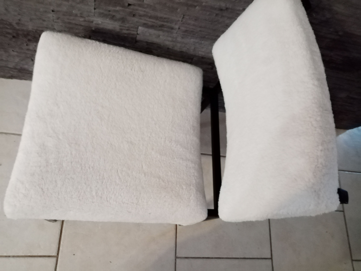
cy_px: 136
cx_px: 180
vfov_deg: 53.1
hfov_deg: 67.3
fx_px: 271
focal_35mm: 26
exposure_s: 1/20
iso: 1031
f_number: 1.8
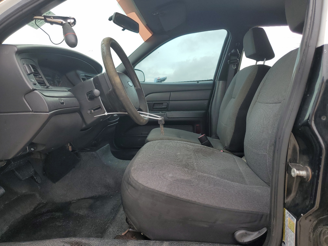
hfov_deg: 67.3
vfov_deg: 53.1
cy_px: 123
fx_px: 246
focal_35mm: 26
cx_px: 164
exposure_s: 1/667
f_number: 1.5
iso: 50
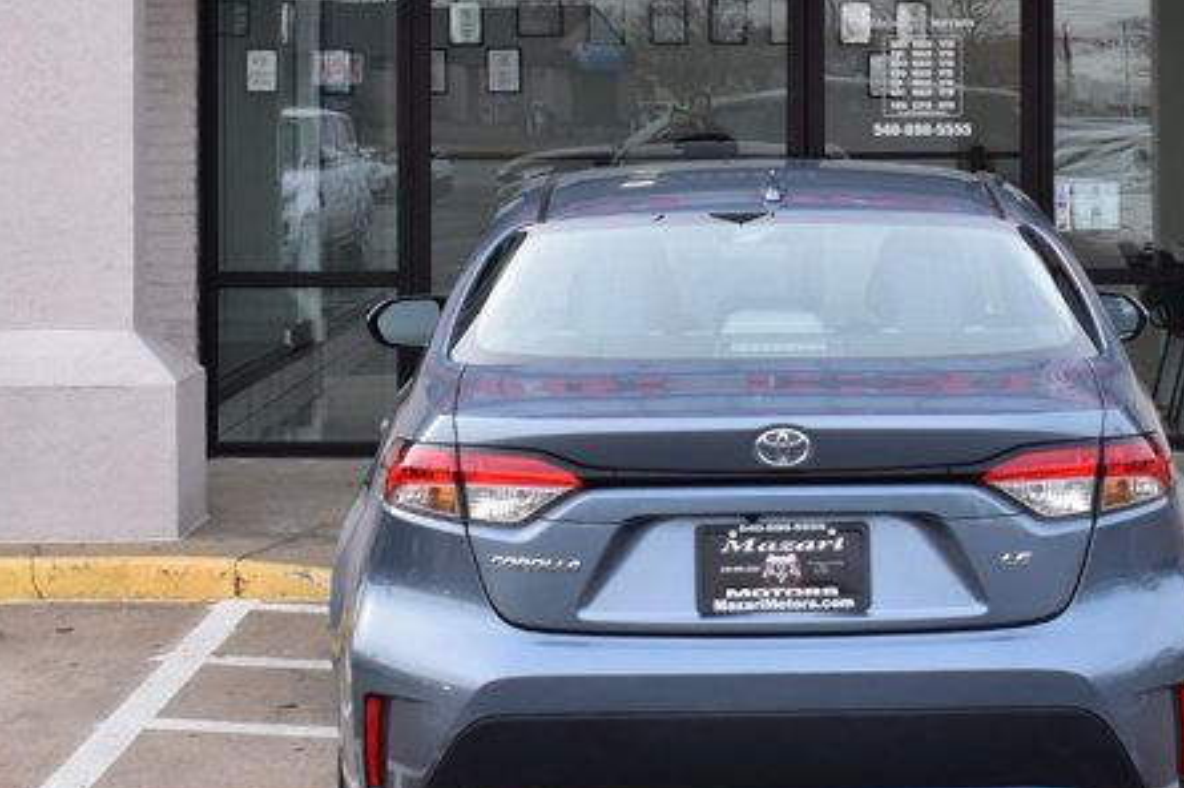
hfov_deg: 20.2
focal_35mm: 100
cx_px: 905
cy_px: 117
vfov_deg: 13.6
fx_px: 3291
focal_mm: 29
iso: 400
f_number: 9
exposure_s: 1/160
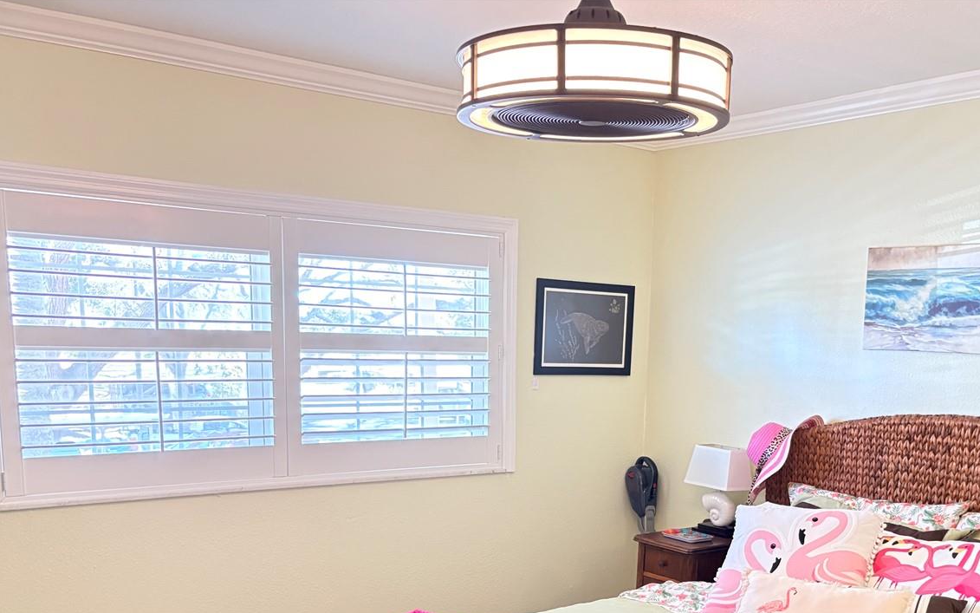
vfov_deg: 31.6
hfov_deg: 50.2
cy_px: 518
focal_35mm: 39
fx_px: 1042
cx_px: 568
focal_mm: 5.96
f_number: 1.6
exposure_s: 1/40
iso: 500
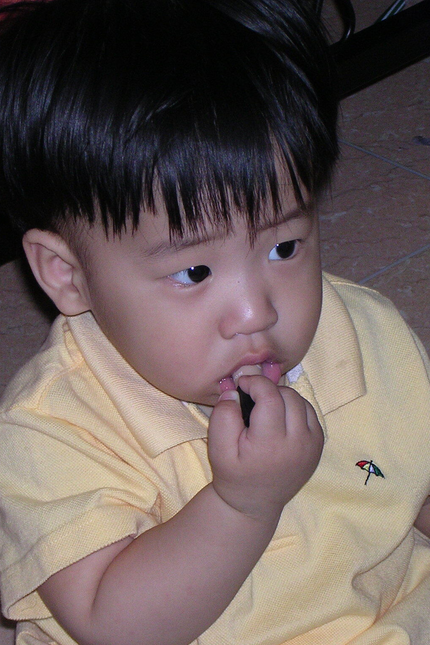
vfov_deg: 12.8
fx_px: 2866
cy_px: 323
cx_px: 264
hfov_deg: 8.6
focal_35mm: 160
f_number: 4.9
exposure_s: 1/60.1
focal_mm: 17.4
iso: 216
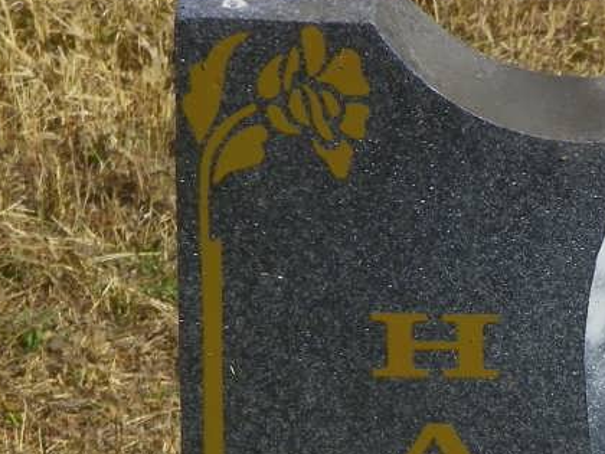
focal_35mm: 343
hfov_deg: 5.7
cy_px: 627
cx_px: 726
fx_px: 5995
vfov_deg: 4.3
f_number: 5.6
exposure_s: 1/250
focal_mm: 21.3
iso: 64
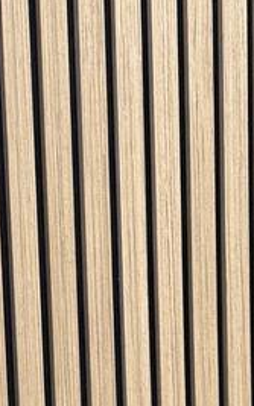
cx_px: 501
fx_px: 1583
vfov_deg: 12.1
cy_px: 940
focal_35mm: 143
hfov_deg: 8.7
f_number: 1.78
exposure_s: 1/50
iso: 160
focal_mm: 6.76
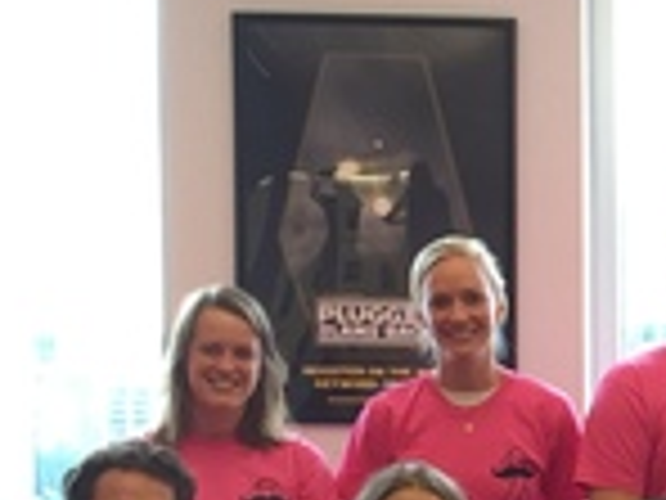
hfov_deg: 12.9
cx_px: 1134
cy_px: 568
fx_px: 2713
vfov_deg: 10.4
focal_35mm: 141
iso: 40
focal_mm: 4.15
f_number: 2.2
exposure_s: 1/30
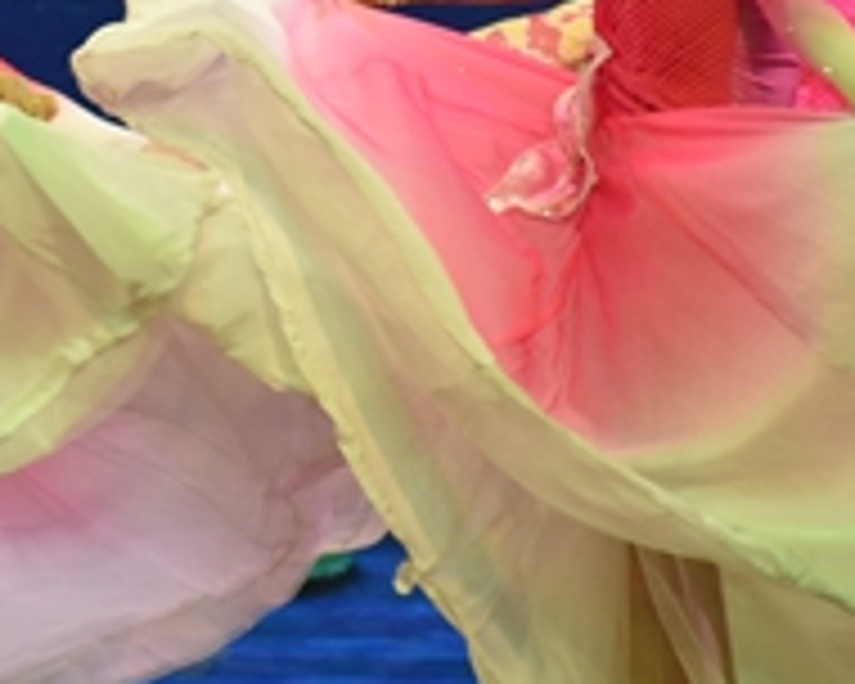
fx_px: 14424
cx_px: 40
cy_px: 47
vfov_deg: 2.7
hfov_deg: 3.4
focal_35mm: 570
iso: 800
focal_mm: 140
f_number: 5.6
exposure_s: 1/250
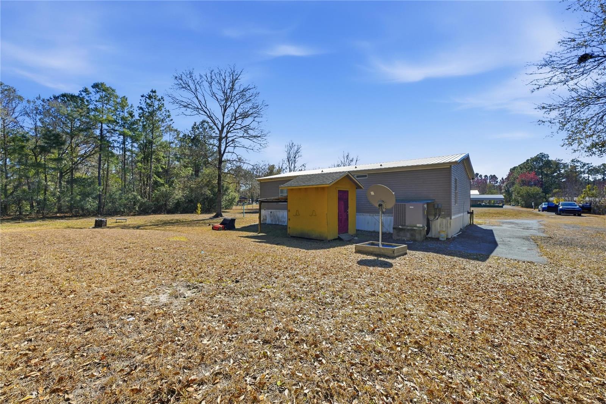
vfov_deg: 81.2
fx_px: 236
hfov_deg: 104.3
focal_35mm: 14
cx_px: 303
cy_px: 202
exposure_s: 1/20000
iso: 400
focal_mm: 14
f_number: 8
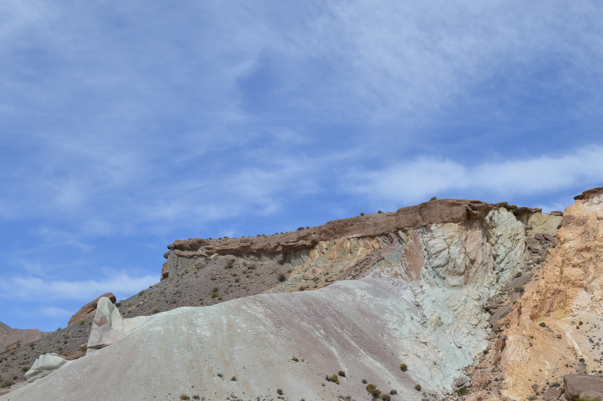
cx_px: 331
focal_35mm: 55
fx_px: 920
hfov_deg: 36.2
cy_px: 272
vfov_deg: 24.4
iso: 100
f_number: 9
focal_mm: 24
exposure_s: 1/320
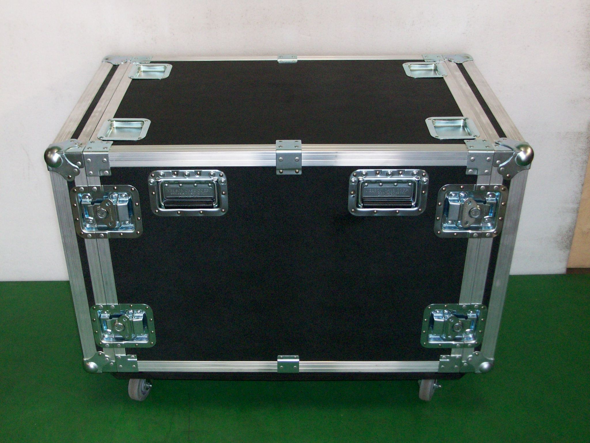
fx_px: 716
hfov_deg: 44.8
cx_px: 295
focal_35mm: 42
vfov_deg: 34.3
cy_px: 222
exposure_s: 1/32.6
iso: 160
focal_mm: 7.1
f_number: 3.2
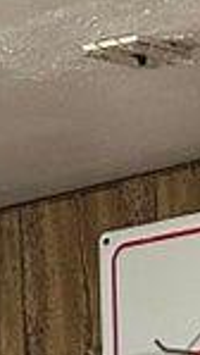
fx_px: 2249
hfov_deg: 5.0
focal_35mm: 239
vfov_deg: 7.7
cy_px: 1098
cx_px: -265
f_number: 1.78
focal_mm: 6.86
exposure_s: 1/60
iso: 320
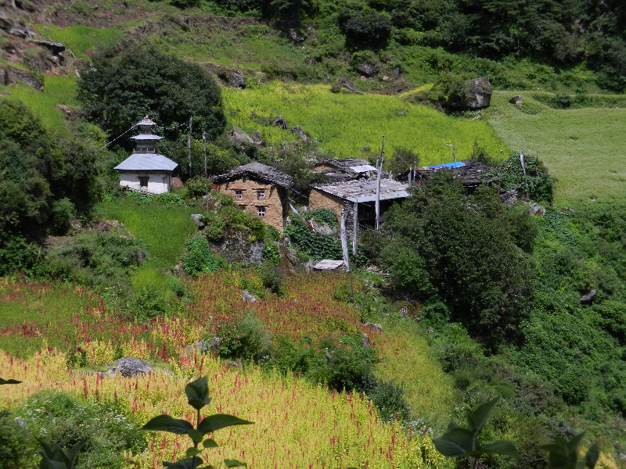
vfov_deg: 18.9
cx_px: 313
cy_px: 234
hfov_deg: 25.0
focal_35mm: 78
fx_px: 1411
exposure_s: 1/1250
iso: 160
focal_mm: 14.1
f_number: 4.8
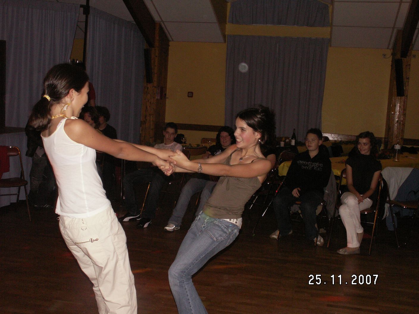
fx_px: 520
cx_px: 210
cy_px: 157
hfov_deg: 43.9
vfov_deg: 33.6
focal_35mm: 43
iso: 160
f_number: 2.8
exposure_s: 1/40
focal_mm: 7.19
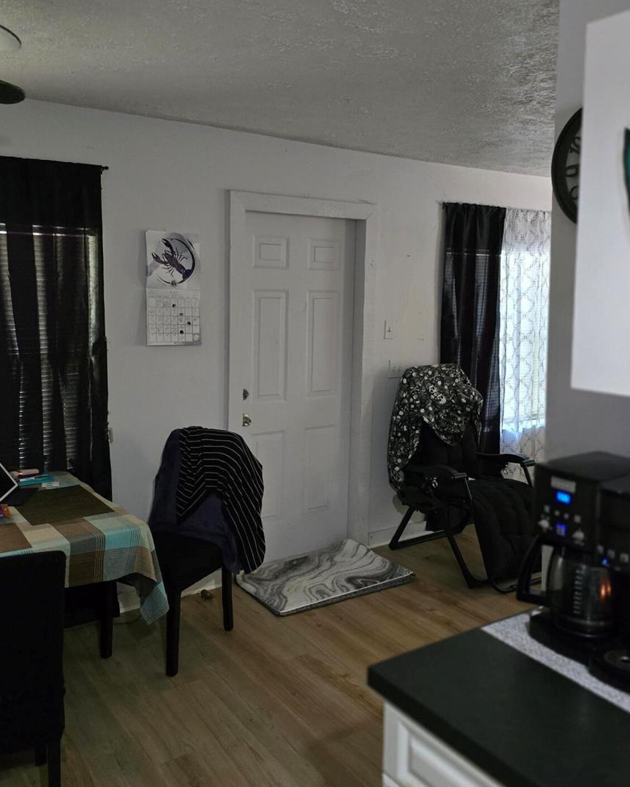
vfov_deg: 55.6
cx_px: 352
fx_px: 746
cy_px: 363
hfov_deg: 45.7
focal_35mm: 32
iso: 1250
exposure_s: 1/60
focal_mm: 6.3
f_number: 1.7
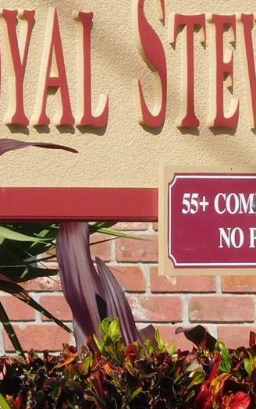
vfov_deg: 2.3
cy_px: 137
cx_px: 382
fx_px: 10103
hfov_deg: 1.5
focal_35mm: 906
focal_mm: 50
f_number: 5.8
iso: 125
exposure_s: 1/640
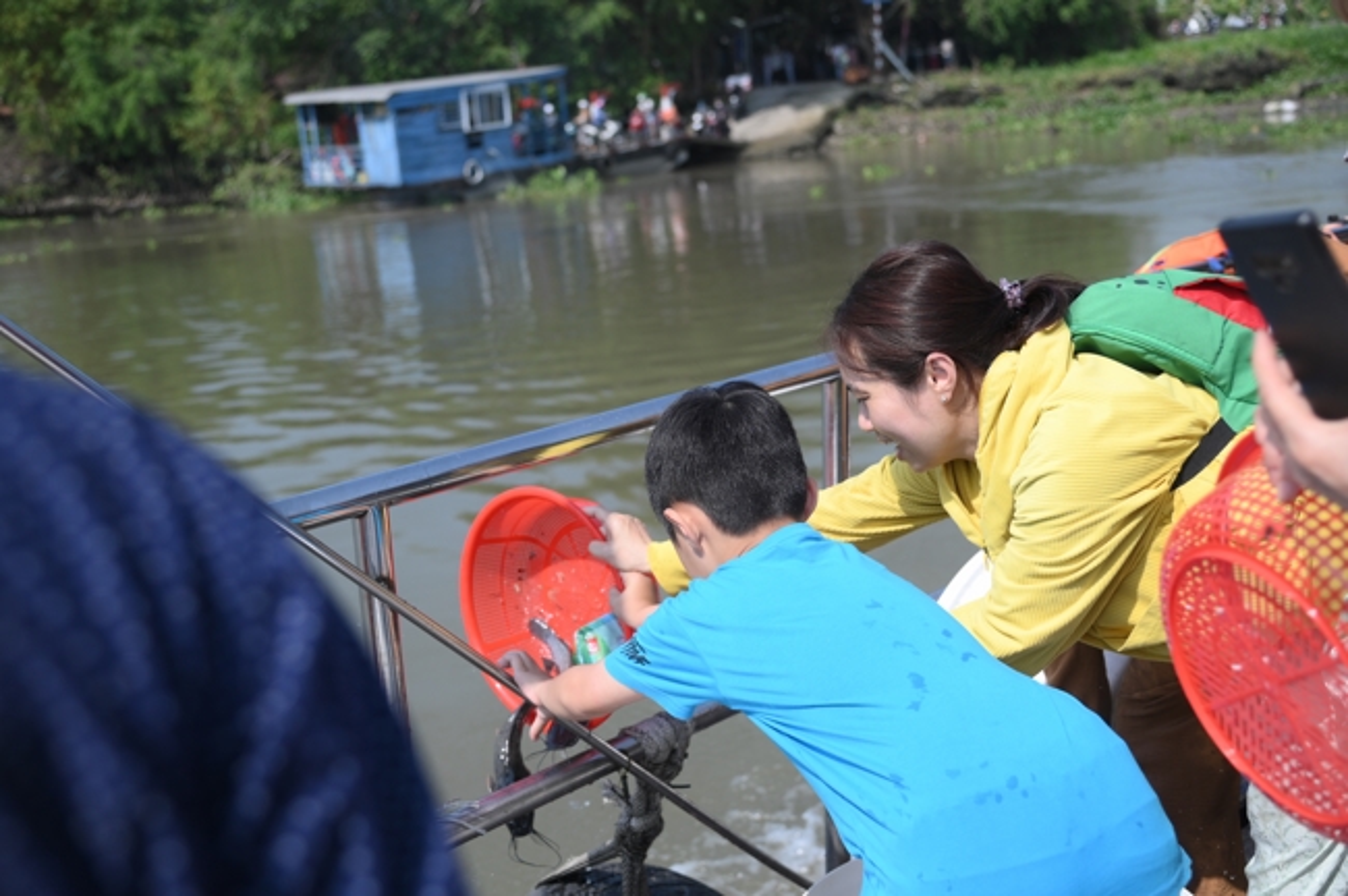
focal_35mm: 40
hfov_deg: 48.5
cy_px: 448
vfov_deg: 33.3
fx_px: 1496
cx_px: 674
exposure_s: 1/2500
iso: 320
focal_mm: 40
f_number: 4
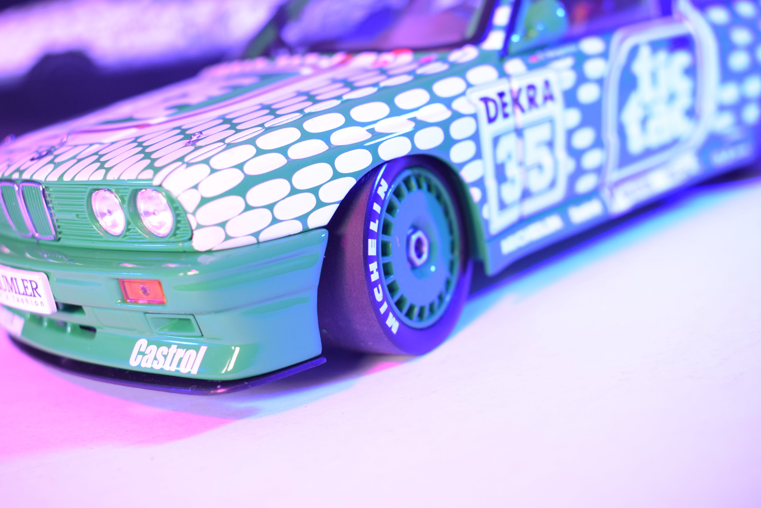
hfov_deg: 41.1
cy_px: 254
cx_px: 380
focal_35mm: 48
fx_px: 1015
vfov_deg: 28.1
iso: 800
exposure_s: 1/60
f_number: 5.6
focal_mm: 32
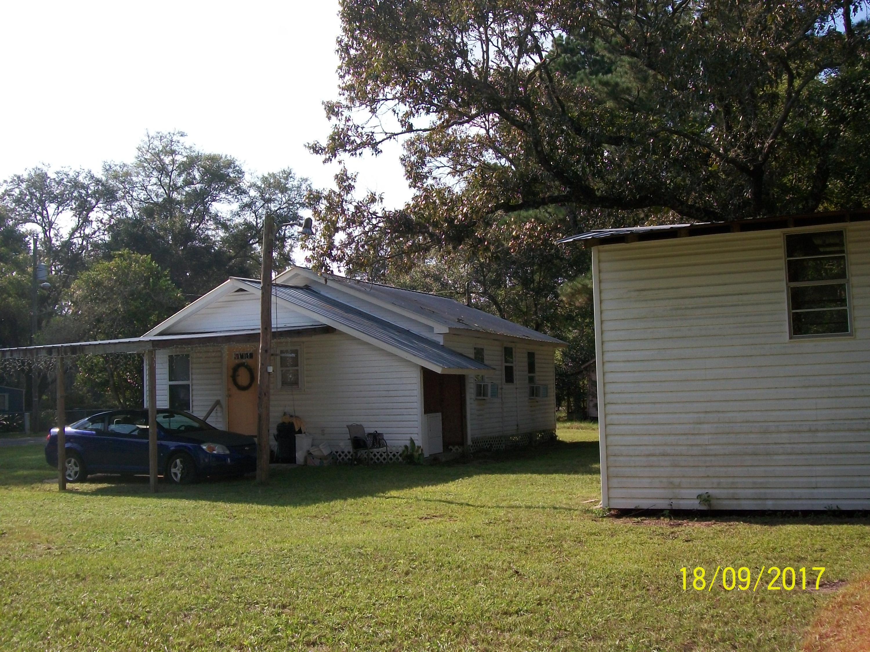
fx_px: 905
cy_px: 326
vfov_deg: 39.7
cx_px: 435
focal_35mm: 36
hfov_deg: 51.4
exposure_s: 1/320
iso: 80
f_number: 4.8
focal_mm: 6
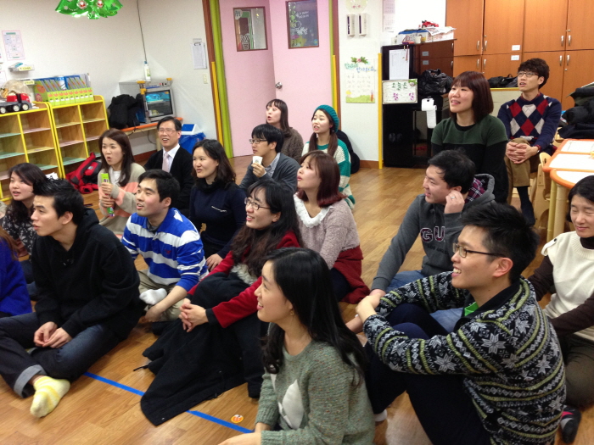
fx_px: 566
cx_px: 297
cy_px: 222
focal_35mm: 33
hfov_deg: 55.4
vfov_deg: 42.9
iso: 160
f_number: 2.4
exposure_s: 1/20
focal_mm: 4.13
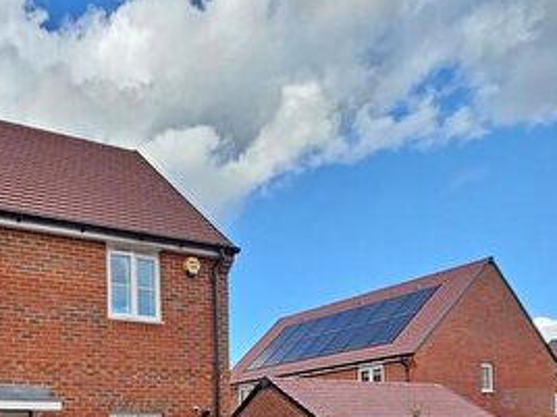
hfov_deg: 49.4
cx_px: 81
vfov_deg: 36.0
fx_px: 547
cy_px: 451
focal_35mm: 34
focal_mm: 2.2
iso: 50
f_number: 2.2
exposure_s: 1/845
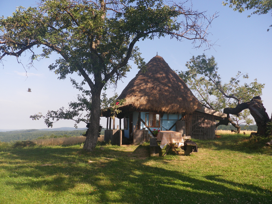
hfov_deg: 52.6
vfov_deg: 40.7
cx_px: 136
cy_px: 102
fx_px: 275
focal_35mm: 35
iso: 64
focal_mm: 6.2
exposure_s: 1/320
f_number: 3.8
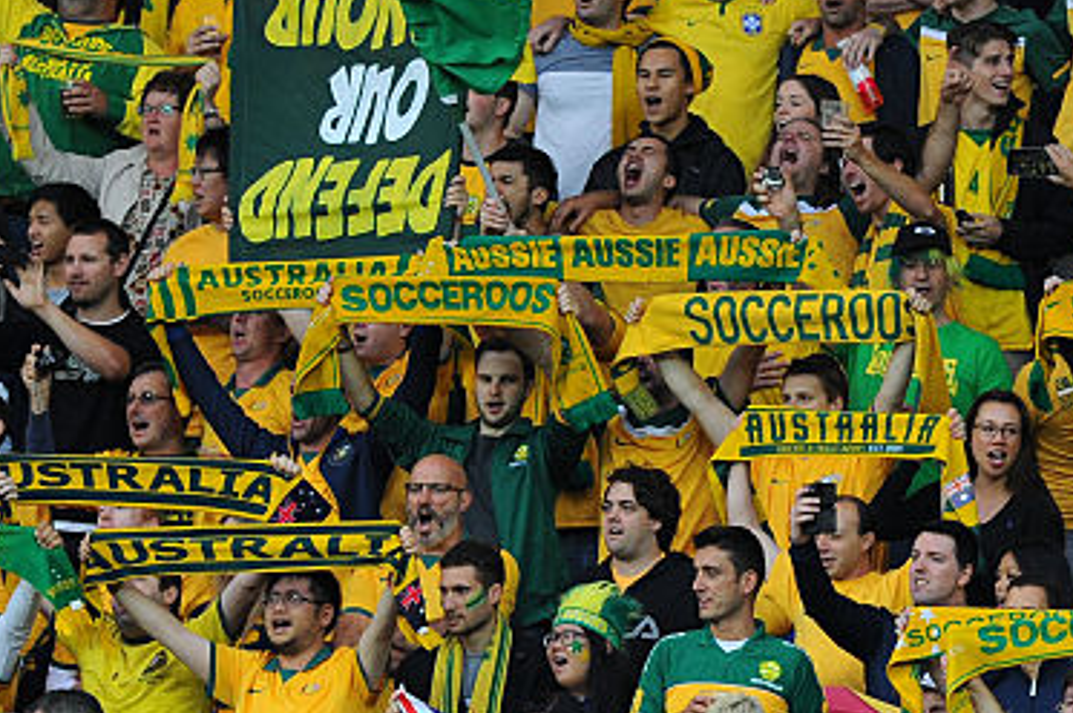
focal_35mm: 1097
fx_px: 32667
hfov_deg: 1.9
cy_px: 663
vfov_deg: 1.3
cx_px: 791
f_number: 4
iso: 1600
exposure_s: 1/640
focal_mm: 400
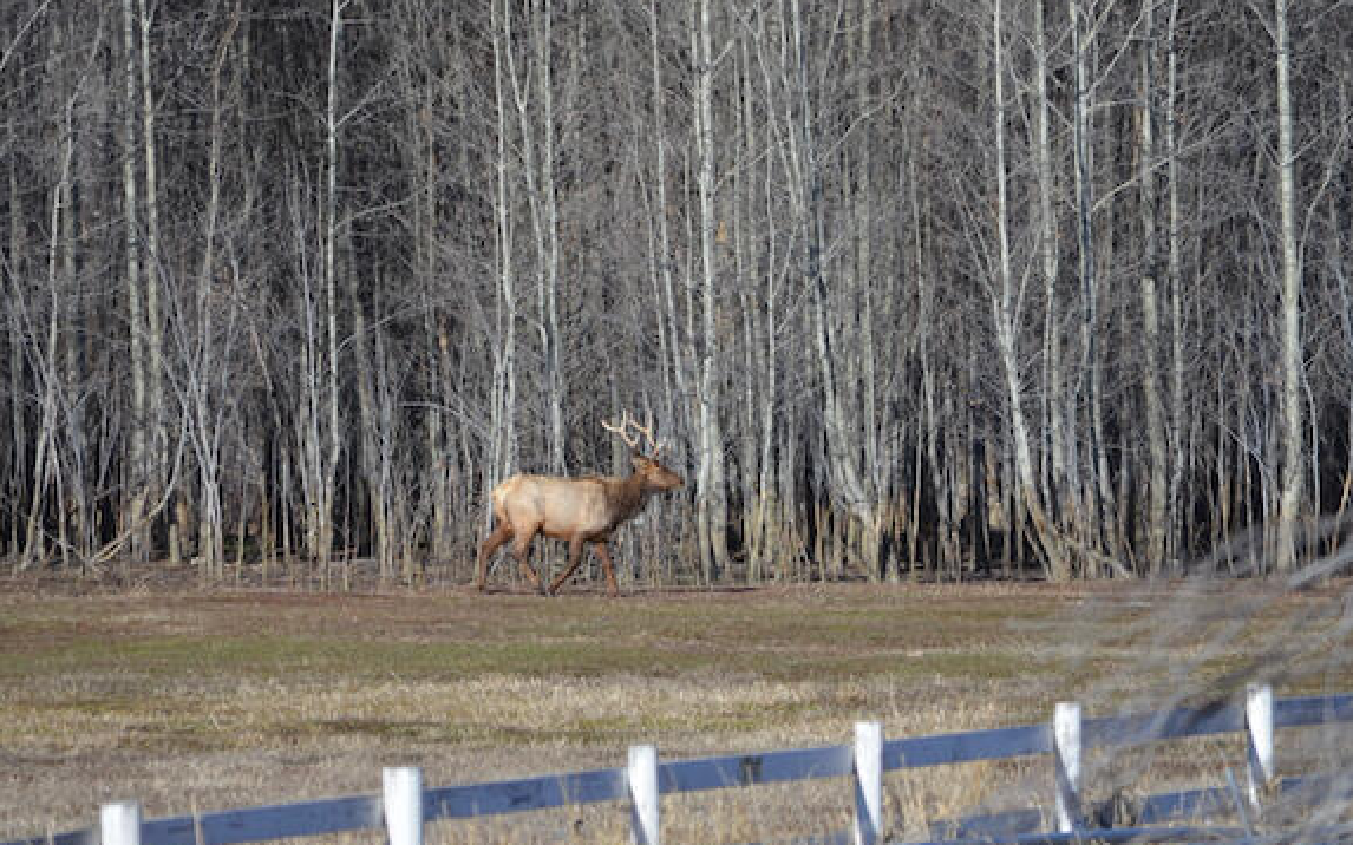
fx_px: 13826
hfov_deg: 5.6
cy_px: 418
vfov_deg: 3.5
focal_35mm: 375
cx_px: 640
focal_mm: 220
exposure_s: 1/2000
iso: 400
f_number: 5.6
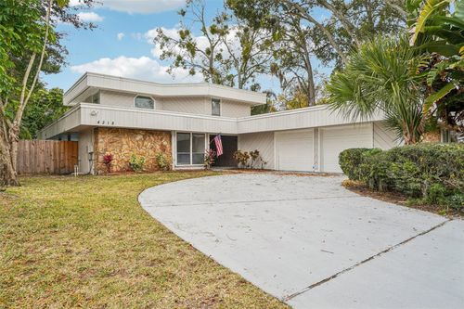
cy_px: 154
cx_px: 232
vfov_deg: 56.1
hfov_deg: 77.3
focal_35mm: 22
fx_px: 290
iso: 100
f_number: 8
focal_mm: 15
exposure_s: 1/60
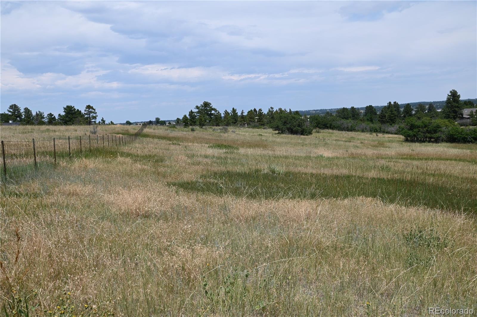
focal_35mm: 40
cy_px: 158
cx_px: 238
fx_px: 529
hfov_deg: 48.5
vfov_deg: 33.3
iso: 100
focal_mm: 40
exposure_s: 1/500
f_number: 7.1
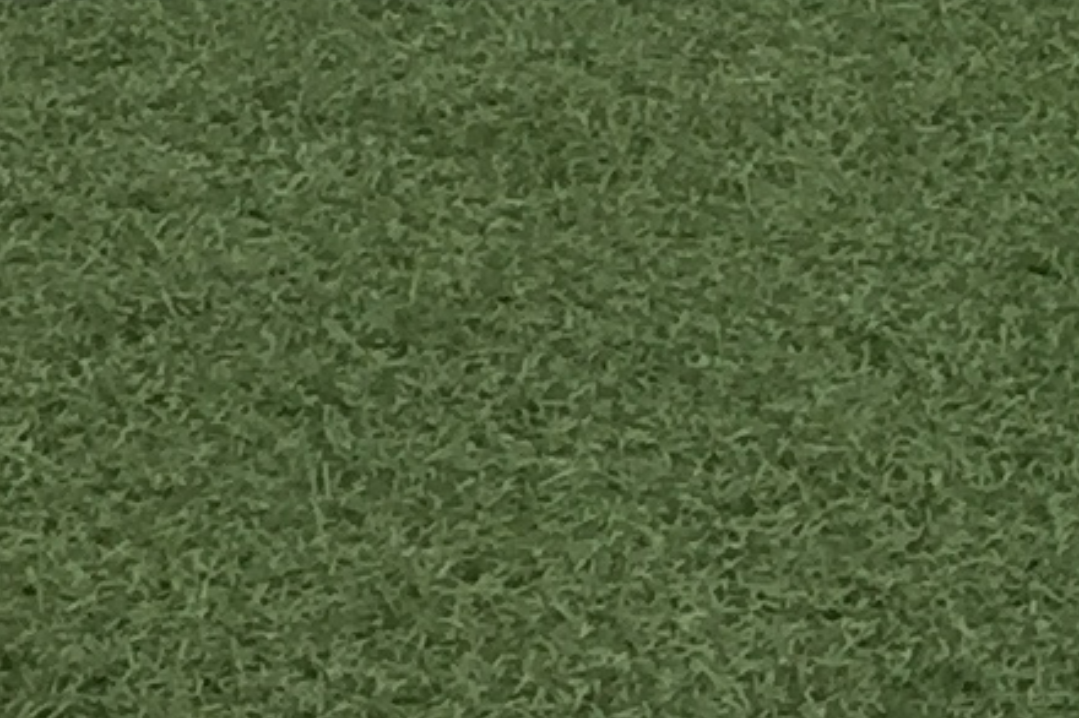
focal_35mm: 224
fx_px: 6711
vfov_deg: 5.5
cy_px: -1992
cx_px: 3389
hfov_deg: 7.8
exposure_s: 1/2326
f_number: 2.2
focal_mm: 4.15
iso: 32
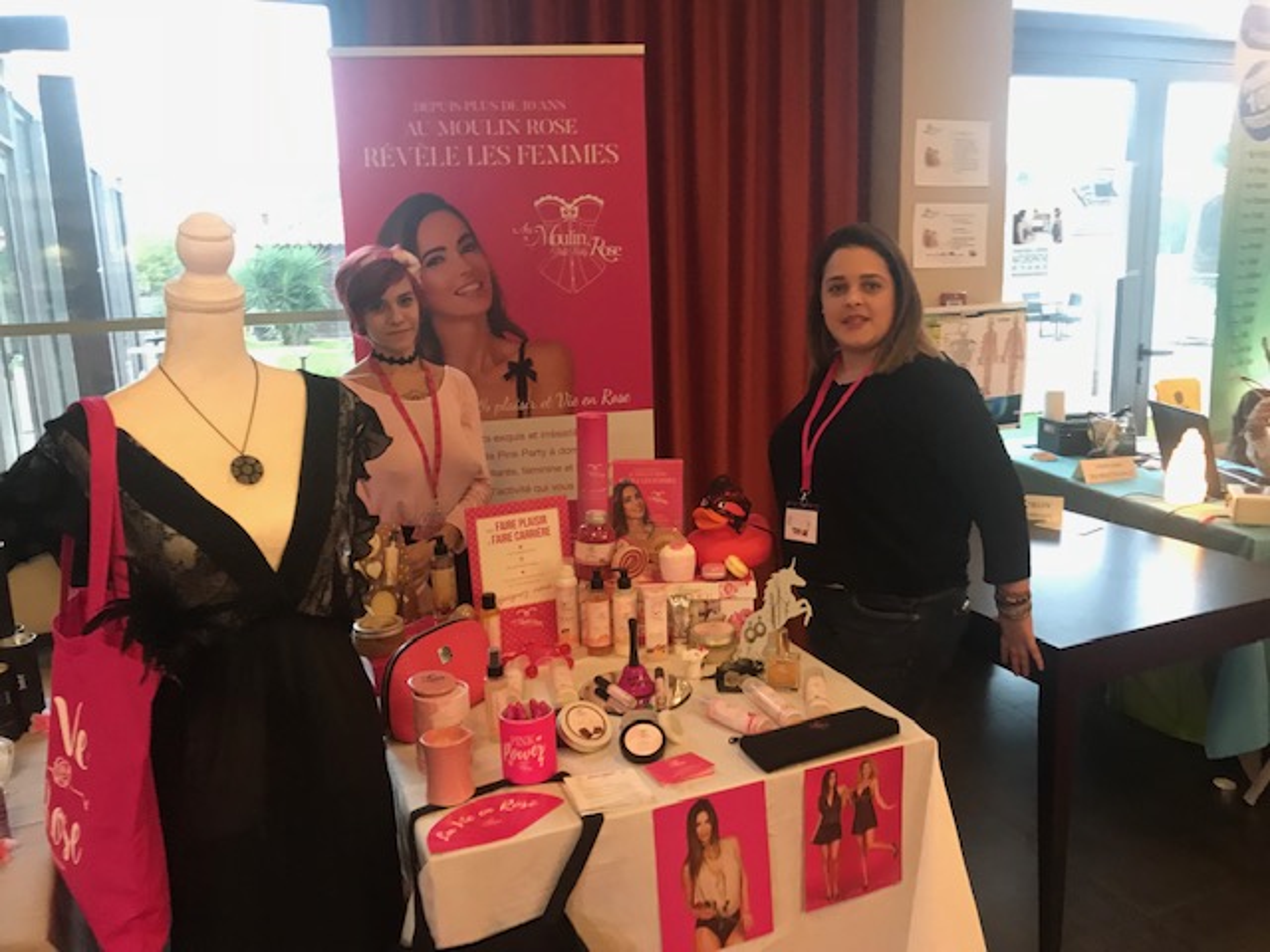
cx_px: 635
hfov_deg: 63.4
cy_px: 476
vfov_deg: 49.7
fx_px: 1027
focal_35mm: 28
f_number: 1.8
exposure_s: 1/17
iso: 80
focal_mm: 3.99
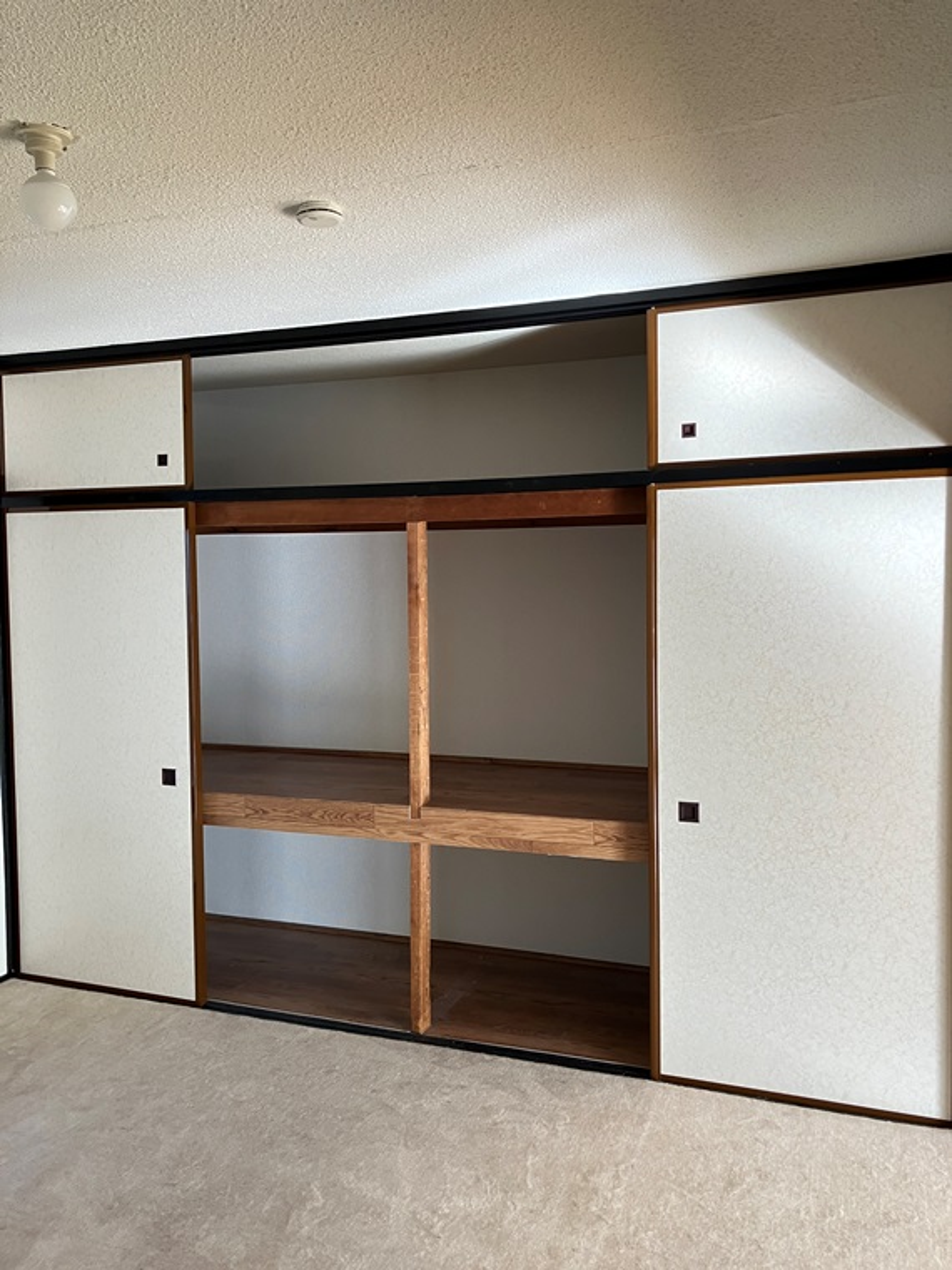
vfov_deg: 63.4
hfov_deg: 49.7
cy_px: 635
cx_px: 476
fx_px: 1027
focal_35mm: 28
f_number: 1.8
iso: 100
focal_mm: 3.99
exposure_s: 1/60
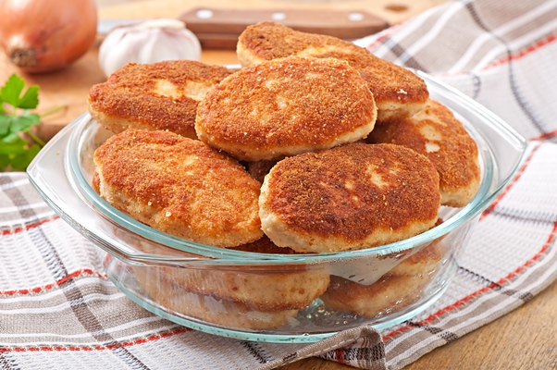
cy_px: 185
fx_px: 2434
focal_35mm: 158
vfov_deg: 8.7
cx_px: 278
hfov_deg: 13.1
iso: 100
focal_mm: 105
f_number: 10
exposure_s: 1/200
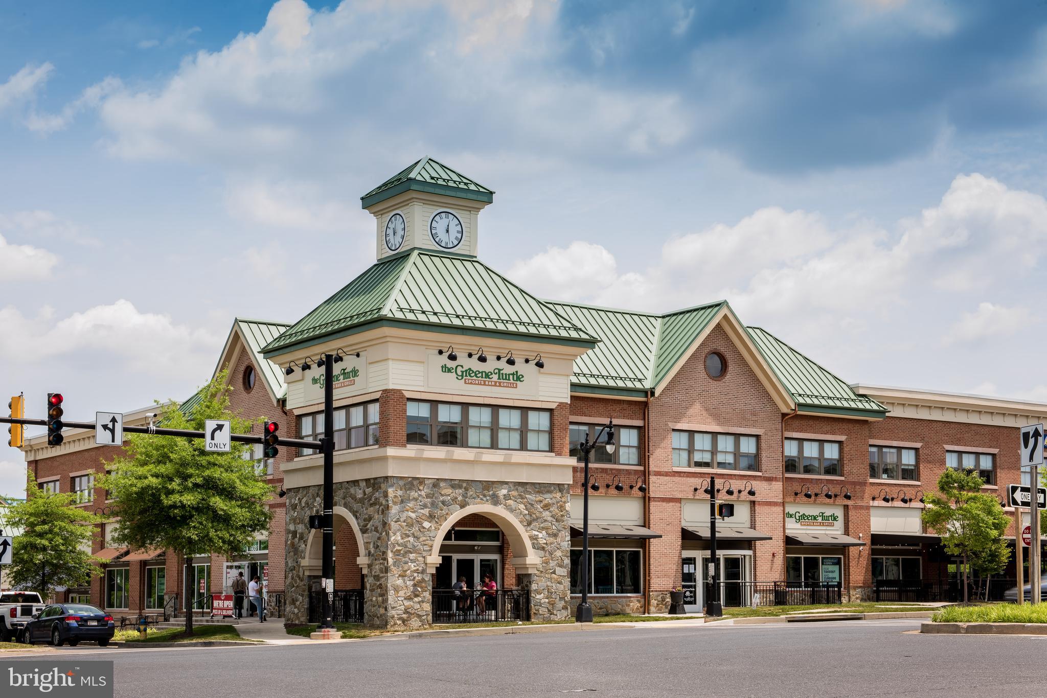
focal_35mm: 55
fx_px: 1600
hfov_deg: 36.2
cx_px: 524
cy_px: 349
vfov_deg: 24.6
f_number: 18
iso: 31
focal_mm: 55
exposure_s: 1/13
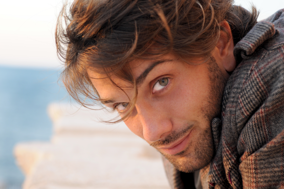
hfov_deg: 26.0
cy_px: 94
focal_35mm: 78
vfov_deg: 17.4
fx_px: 615
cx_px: 142
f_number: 4
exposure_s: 1/80
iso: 200
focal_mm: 52
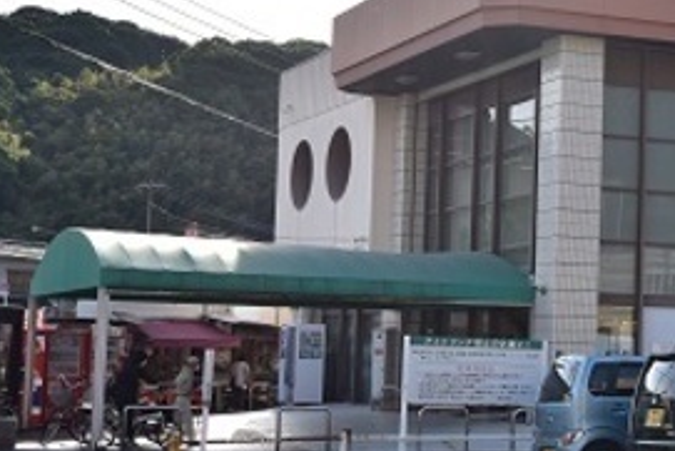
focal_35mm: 83
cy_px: 213
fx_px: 1557
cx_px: 673
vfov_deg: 16.5
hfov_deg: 23.5
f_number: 4.5
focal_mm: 20
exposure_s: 1/800
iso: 160
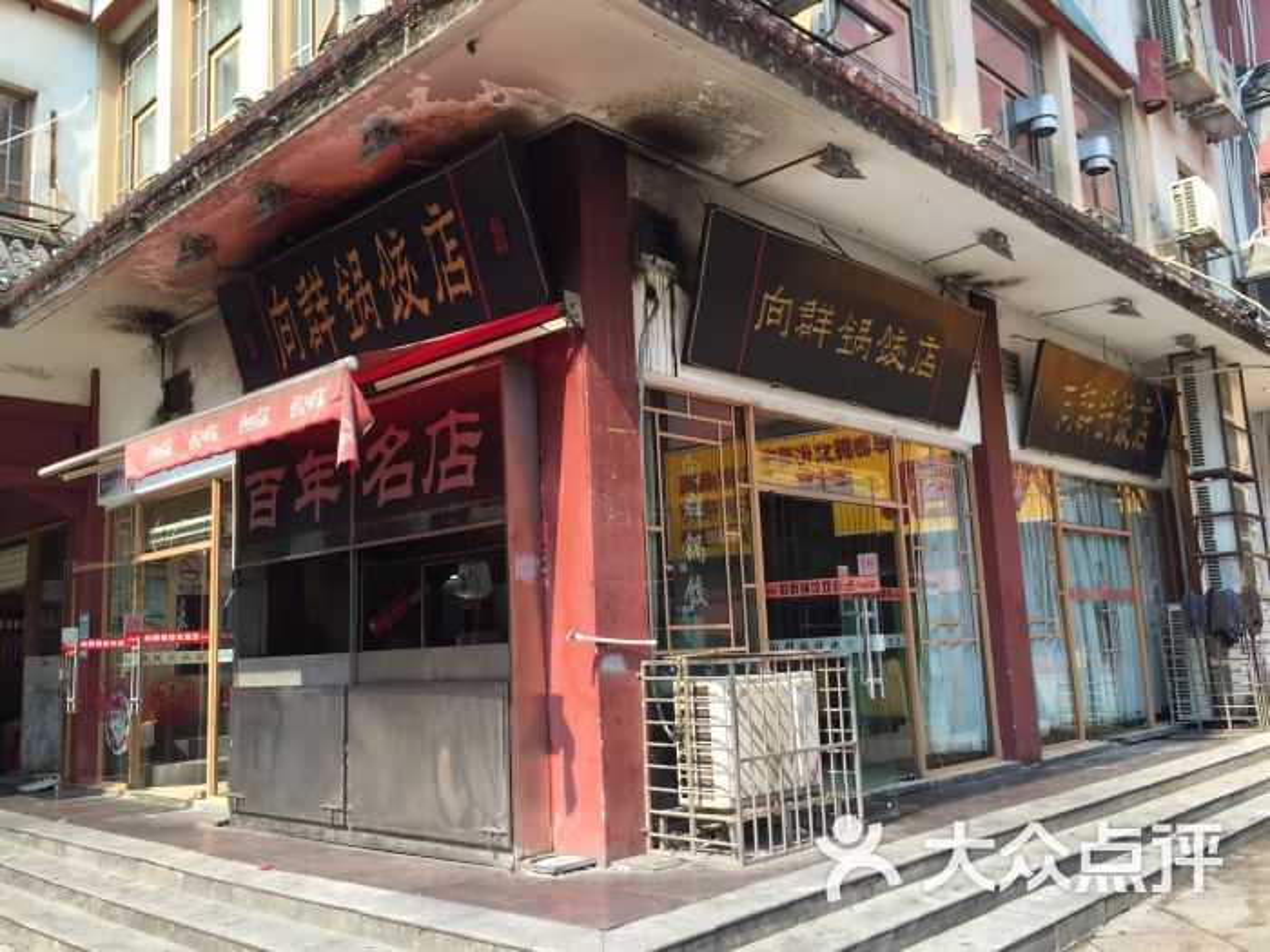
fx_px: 1064
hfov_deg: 61.7
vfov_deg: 48.2
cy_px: 476
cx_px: 635
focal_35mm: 29
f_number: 2.2
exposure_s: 1/421
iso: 32
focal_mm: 4.15
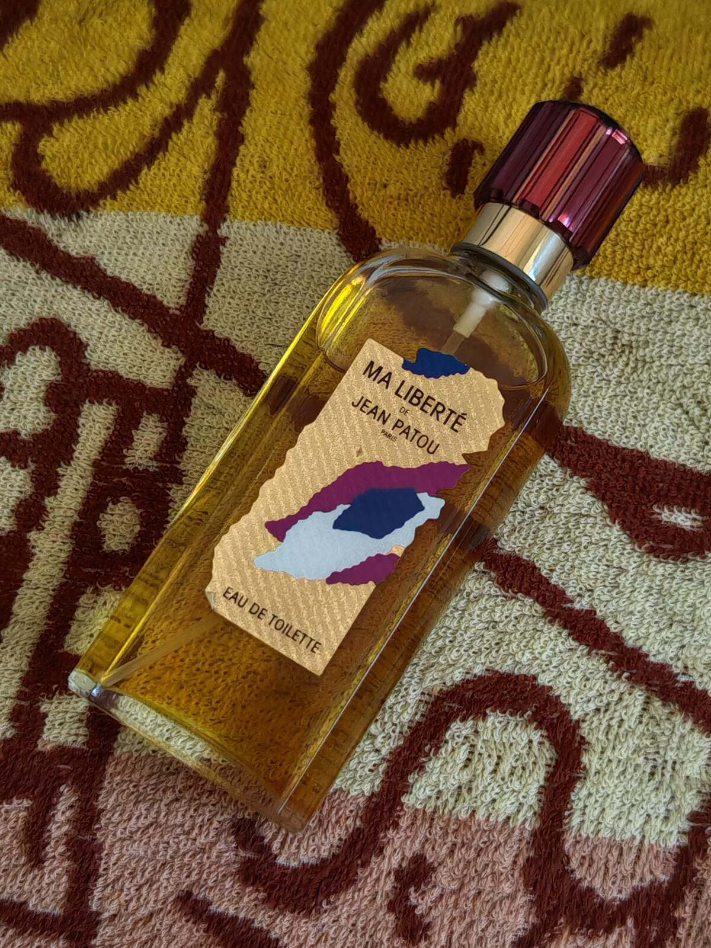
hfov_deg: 21.6
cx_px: 356
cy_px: 474
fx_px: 1862
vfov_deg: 28.6
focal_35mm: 68
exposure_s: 1/20
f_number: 1.4
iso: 1600
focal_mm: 6.83
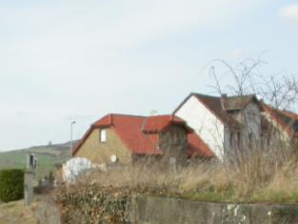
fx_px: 835
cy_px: 243
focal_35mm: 97
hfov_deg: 19.9
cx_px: 46
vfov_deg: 14.9
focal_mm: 7.85
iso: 100
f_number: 5.3
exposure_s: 1/506
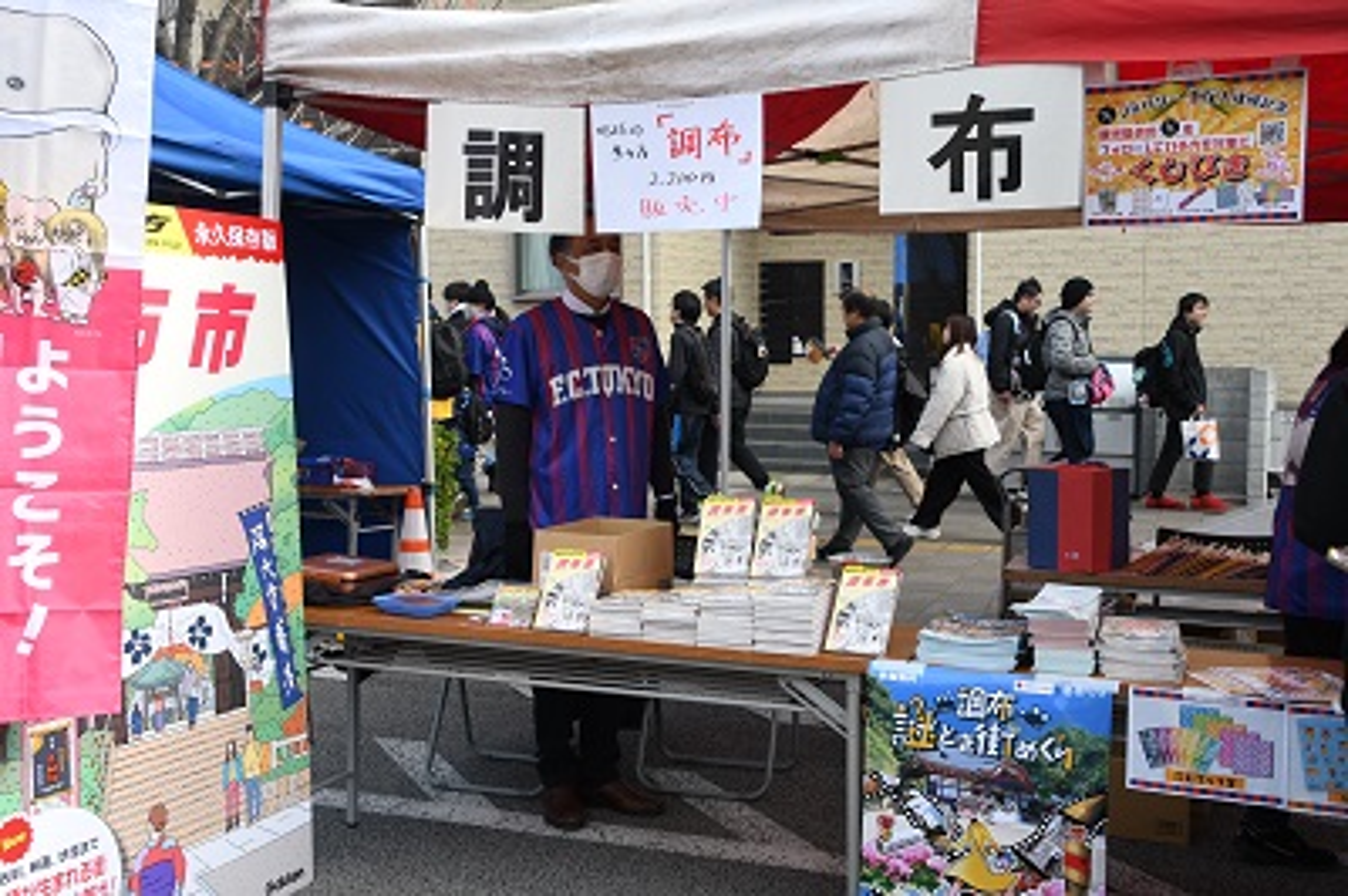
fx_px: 1459
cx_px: 674
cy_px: 448
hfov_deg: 49.6
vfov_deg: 34.2
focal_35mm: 39
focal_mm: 26
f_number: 7.1
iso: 220
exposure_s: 1/250
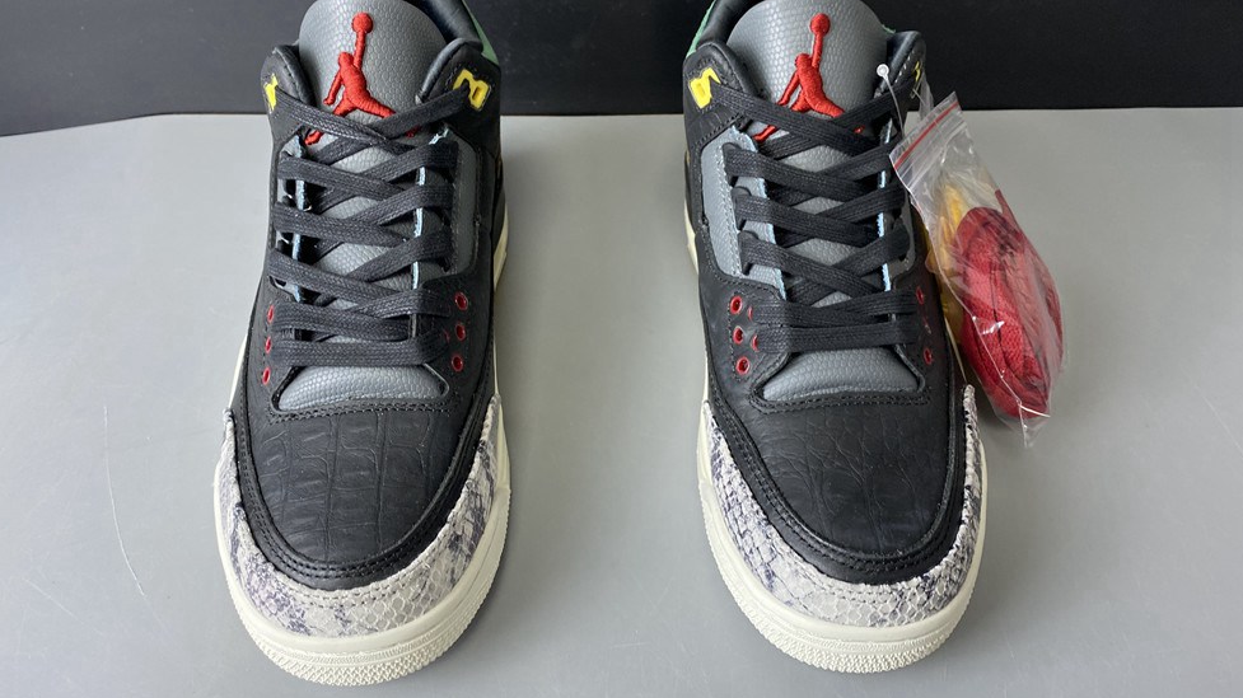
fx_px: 956
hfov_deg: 66.1
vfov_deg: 40.1
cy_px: 334
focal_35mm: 29
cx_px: 626
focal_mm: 4.25
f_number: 1.8
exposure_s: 1/50
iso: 100
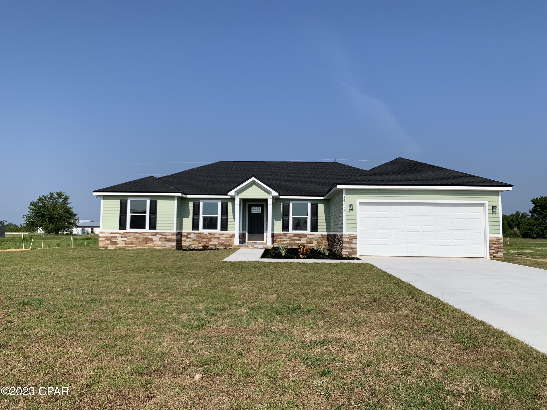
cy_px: 205
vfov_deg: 53.1
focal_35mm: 26
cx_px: 274
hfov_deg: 67.3
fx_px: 411
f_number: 1.8
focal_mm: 4.25
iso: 25
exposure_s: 1/3788
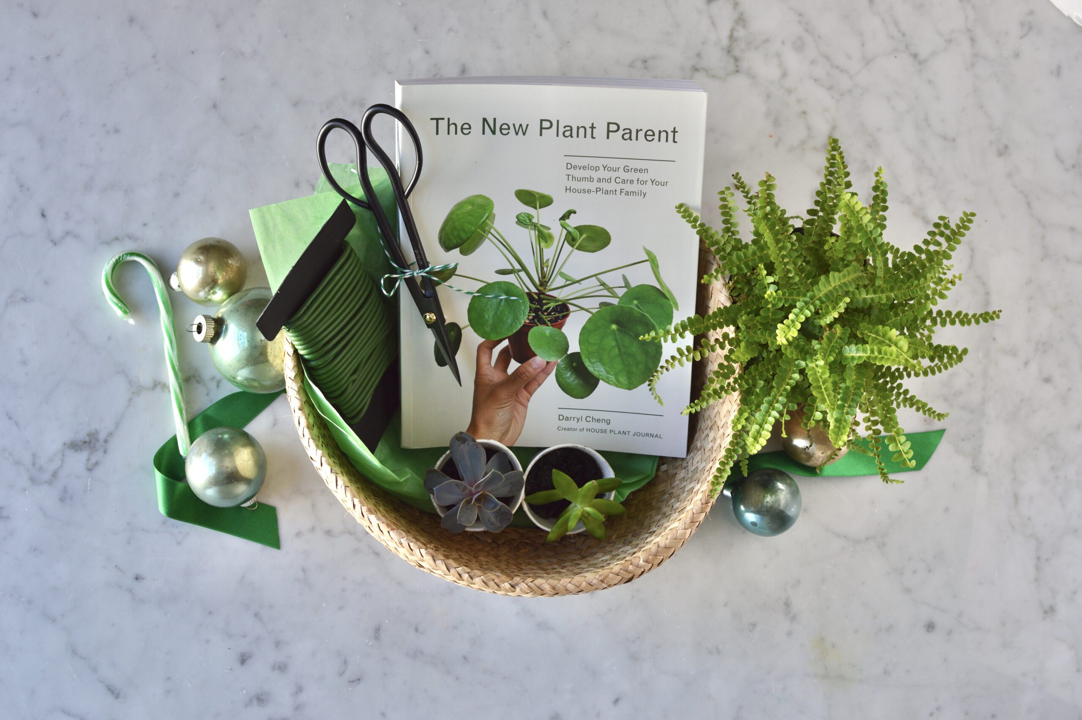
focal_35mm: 52
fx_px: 1576
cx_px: 541
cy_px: 360
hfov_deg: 37.9
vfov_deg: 25.7
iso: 140
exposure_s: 1/60
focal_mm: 35
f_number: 5.6
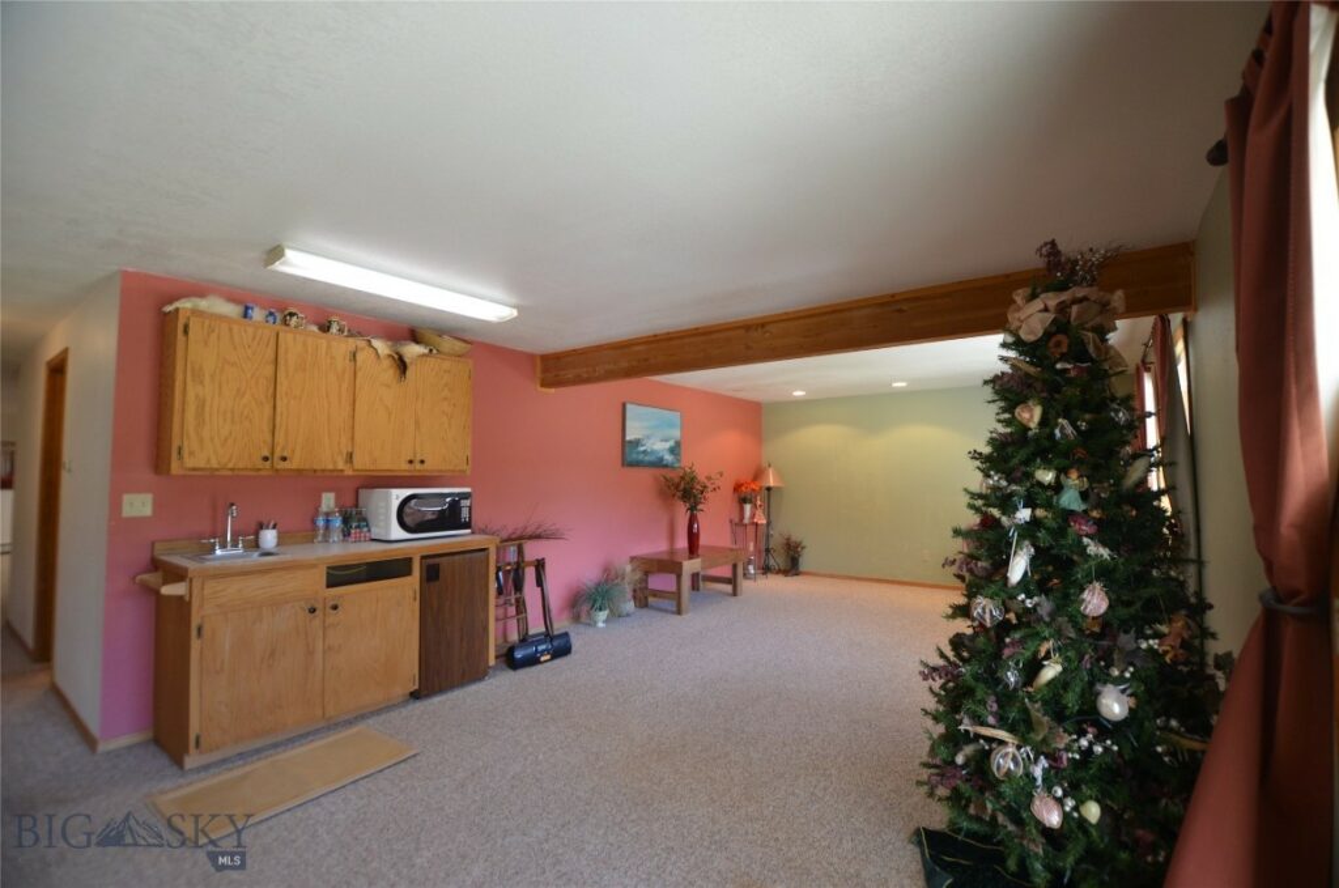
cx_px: 670
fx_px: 557
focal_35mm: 15
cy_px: 444
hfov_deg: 100.5
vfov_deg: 77.1
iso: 500
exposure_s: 1/60
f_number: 4
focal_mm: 10
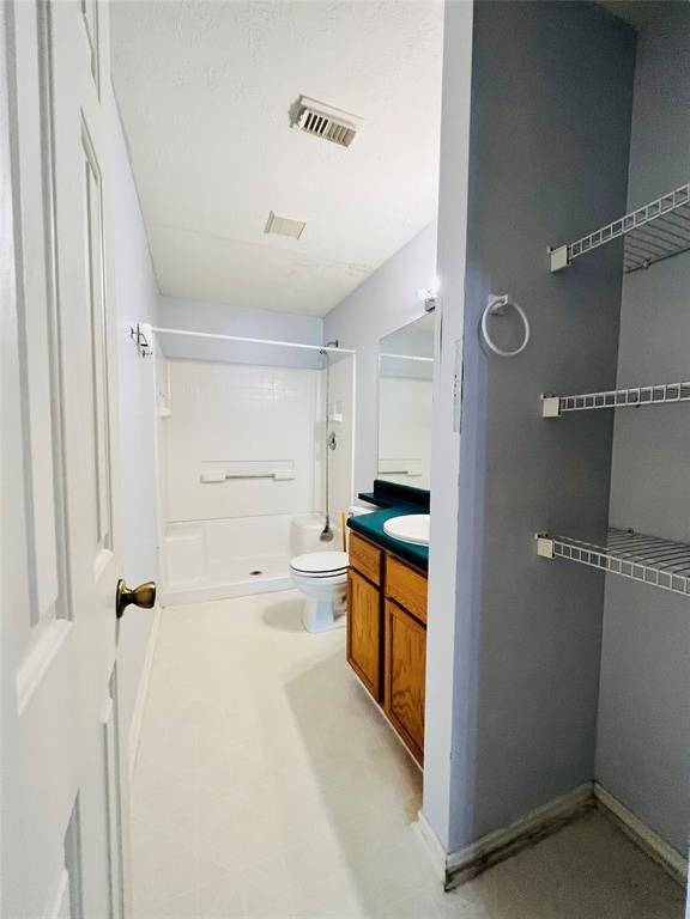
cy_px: 460
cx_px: 345
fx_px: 346
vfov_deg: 106.2
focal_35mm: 13
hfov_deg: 89.9
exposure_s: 1/60
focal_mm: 1.57
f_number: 1.8
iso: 250
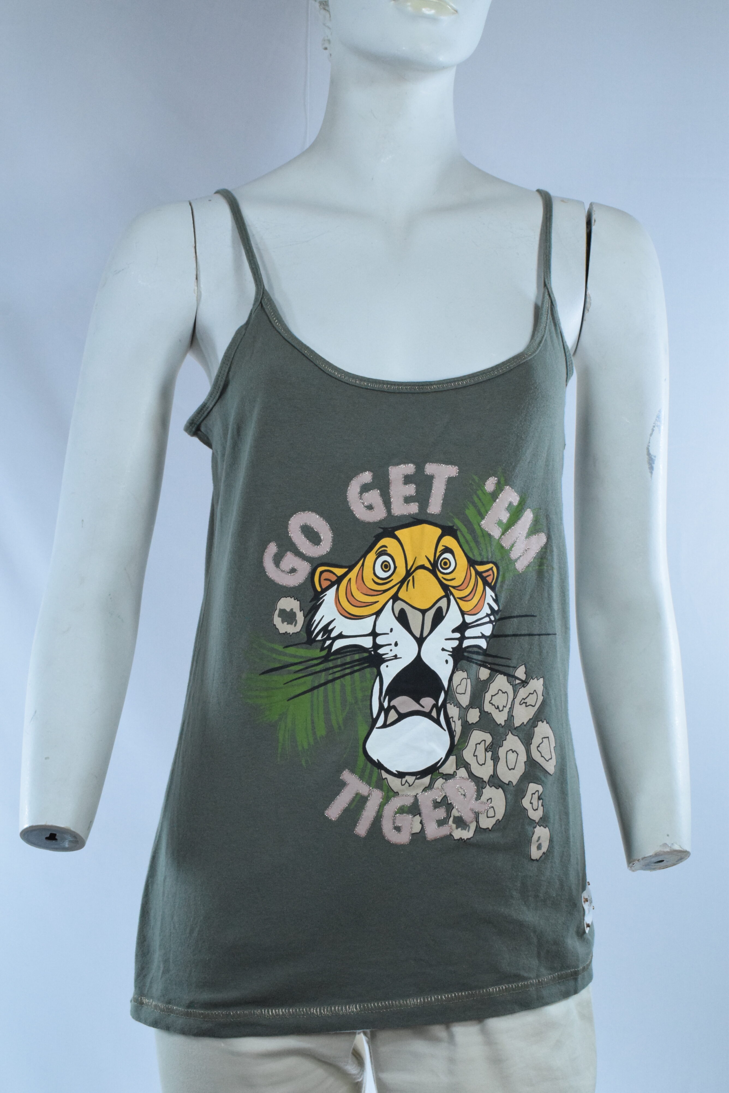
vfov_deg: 41.1
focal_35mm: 48
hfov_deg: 28.1
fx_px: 1457
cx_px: 364
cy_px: 546
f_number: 13
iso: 3200
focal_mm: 32
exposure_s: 1/250
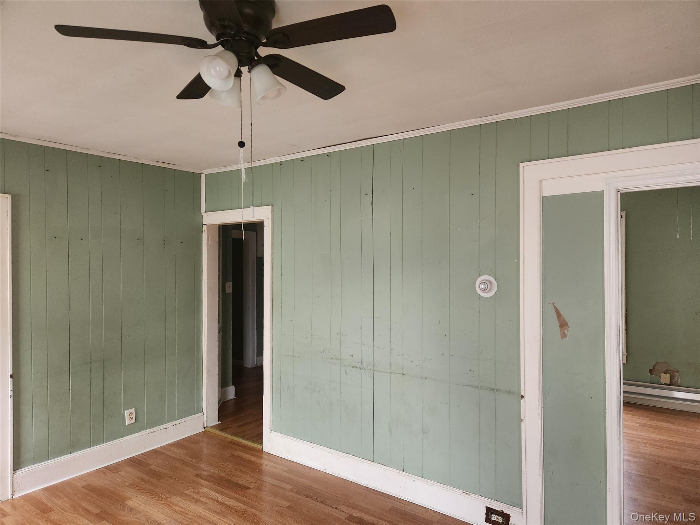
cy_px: 262
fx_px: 465
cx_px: 350
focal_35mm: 23
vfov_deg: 58.9
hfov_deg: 73.9
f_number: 1.8
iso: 800
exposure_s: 1/120
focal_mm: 5.4
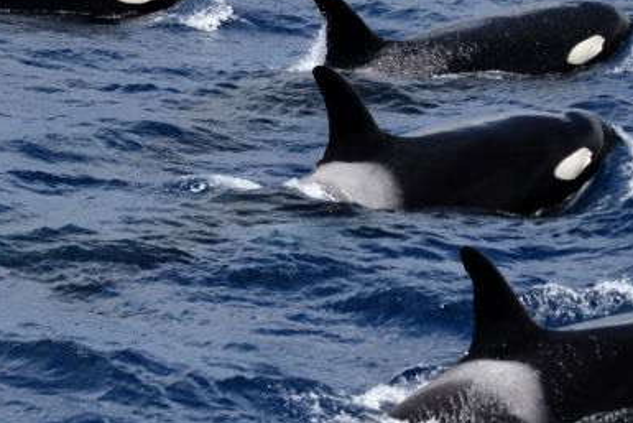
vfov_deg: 4.3
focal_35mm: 322
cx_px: 194
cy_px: 111
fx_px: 5664
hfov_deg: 6.4
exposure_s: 1/8000
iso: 800
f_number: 5.3
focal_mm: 155
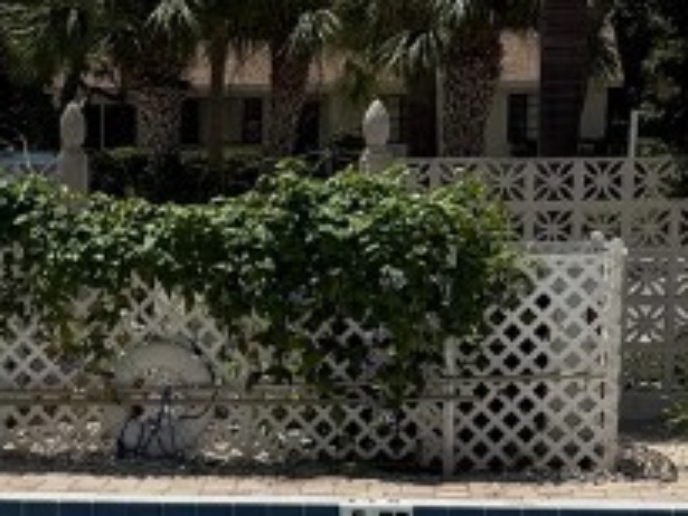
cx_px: 64
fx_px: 2386
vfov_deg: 12.2
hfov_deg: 16.2
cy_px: 560
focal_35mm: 120
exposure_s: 1/10417
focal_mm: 6.76
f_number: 1.78
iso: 80
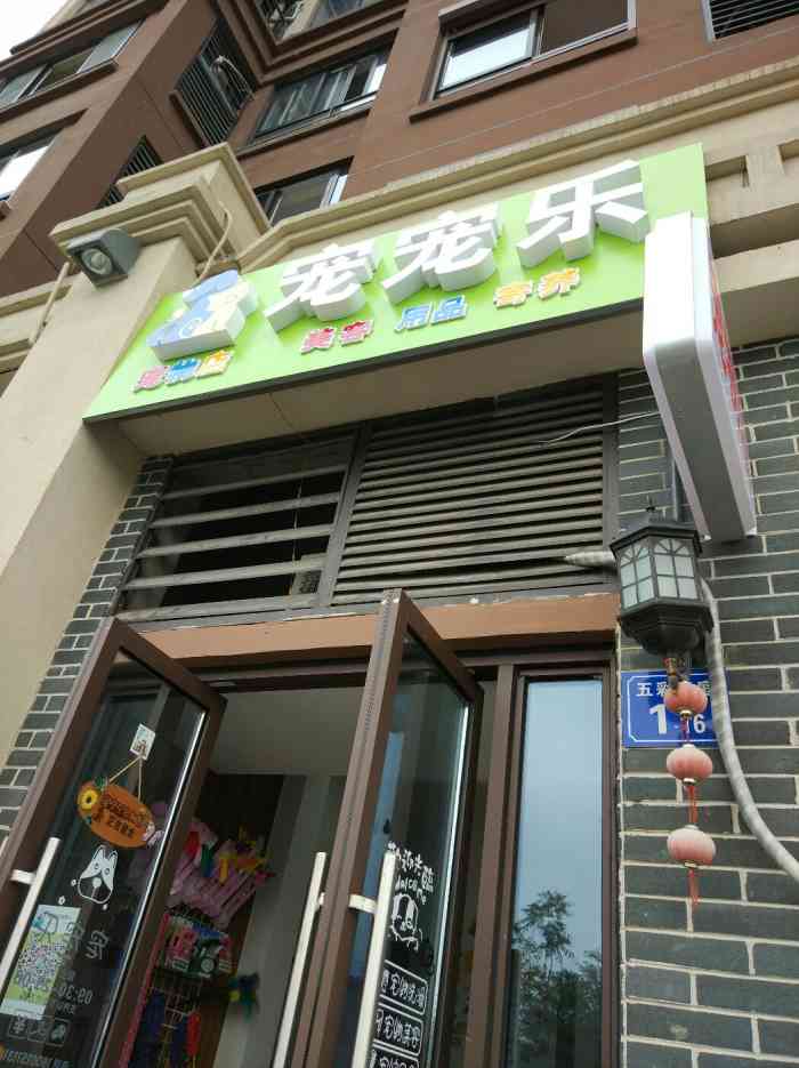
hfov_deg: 58.8
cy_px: 534
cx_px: 400
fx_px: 709
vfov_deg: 74.0
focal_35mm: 23
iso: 125
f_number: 2
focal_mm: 4.06
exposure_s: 1/100
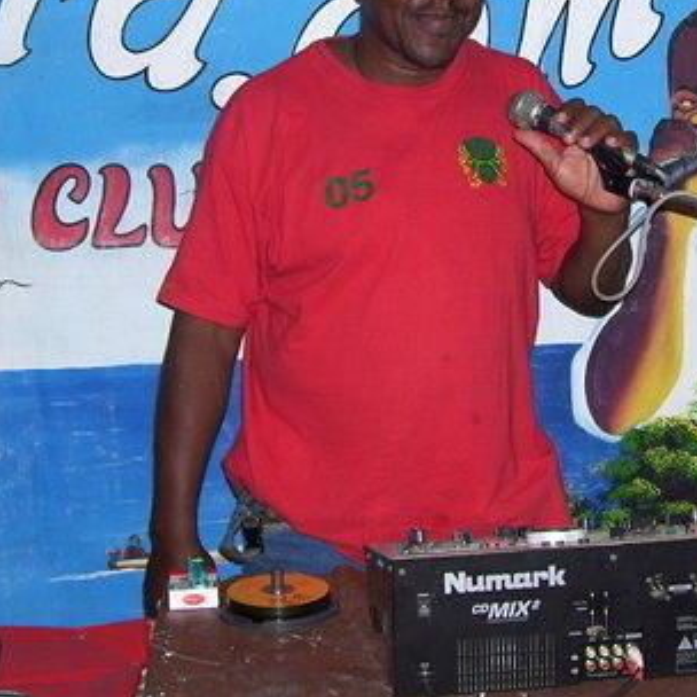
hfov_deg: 25.7
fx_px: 1526
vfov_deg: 25.5
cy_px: 204
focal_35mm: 67
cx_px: 399
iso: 100
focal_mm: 6
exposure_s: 1/60
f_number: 2.7
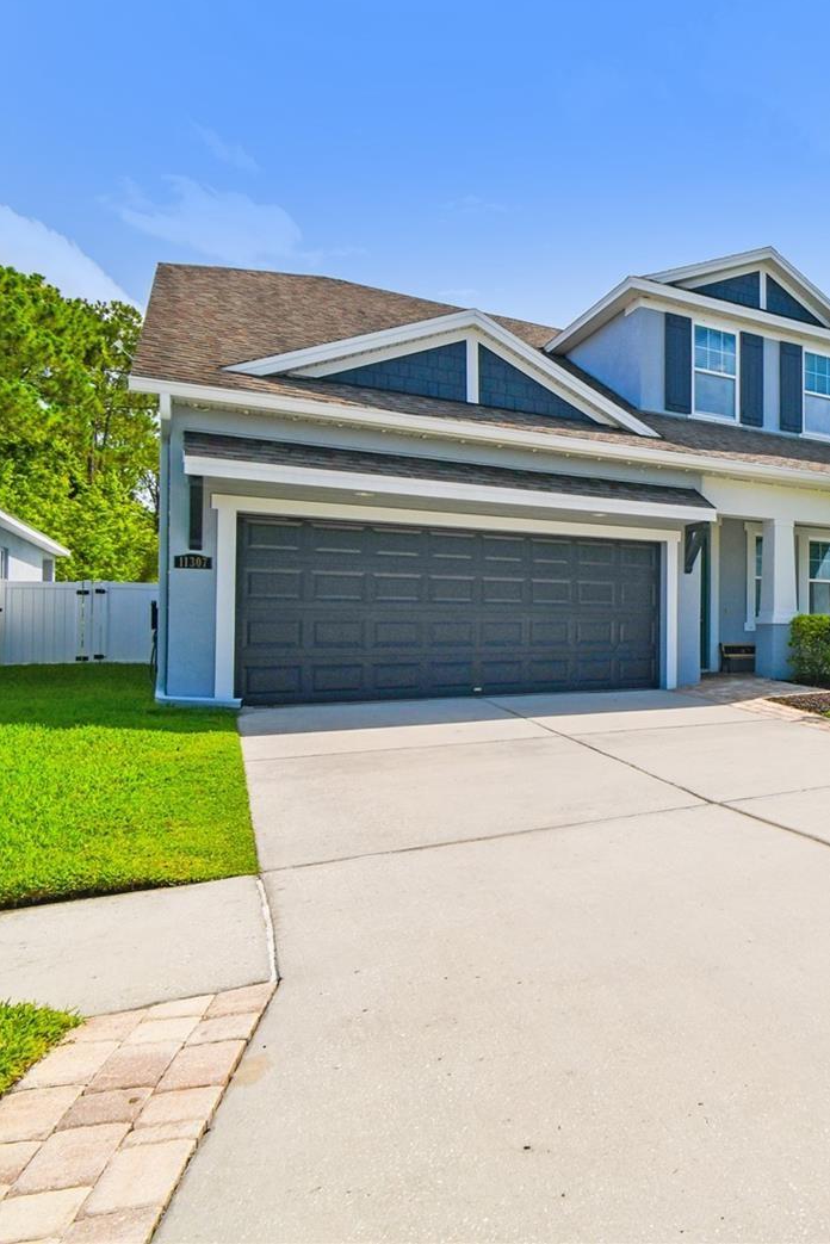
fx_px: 795
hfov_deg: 45.9
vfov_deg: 76.1
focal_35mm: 23
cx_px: 838
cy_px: 609
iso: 100
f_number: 7.1
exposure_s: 1/320
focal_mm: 10
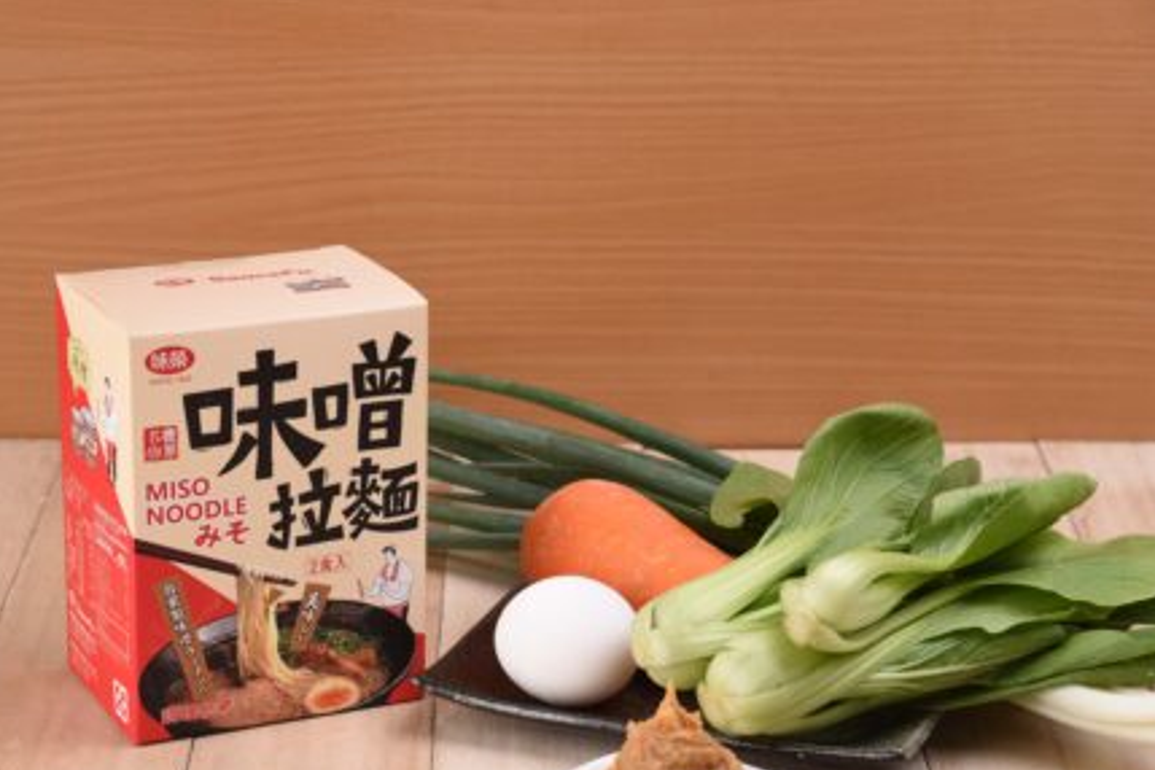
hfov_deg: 19.4
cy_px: 526
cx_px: 439
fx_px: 3368
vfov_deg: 13.0
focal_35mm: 105
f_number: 8
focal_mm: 75
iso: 100
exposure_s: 1/125
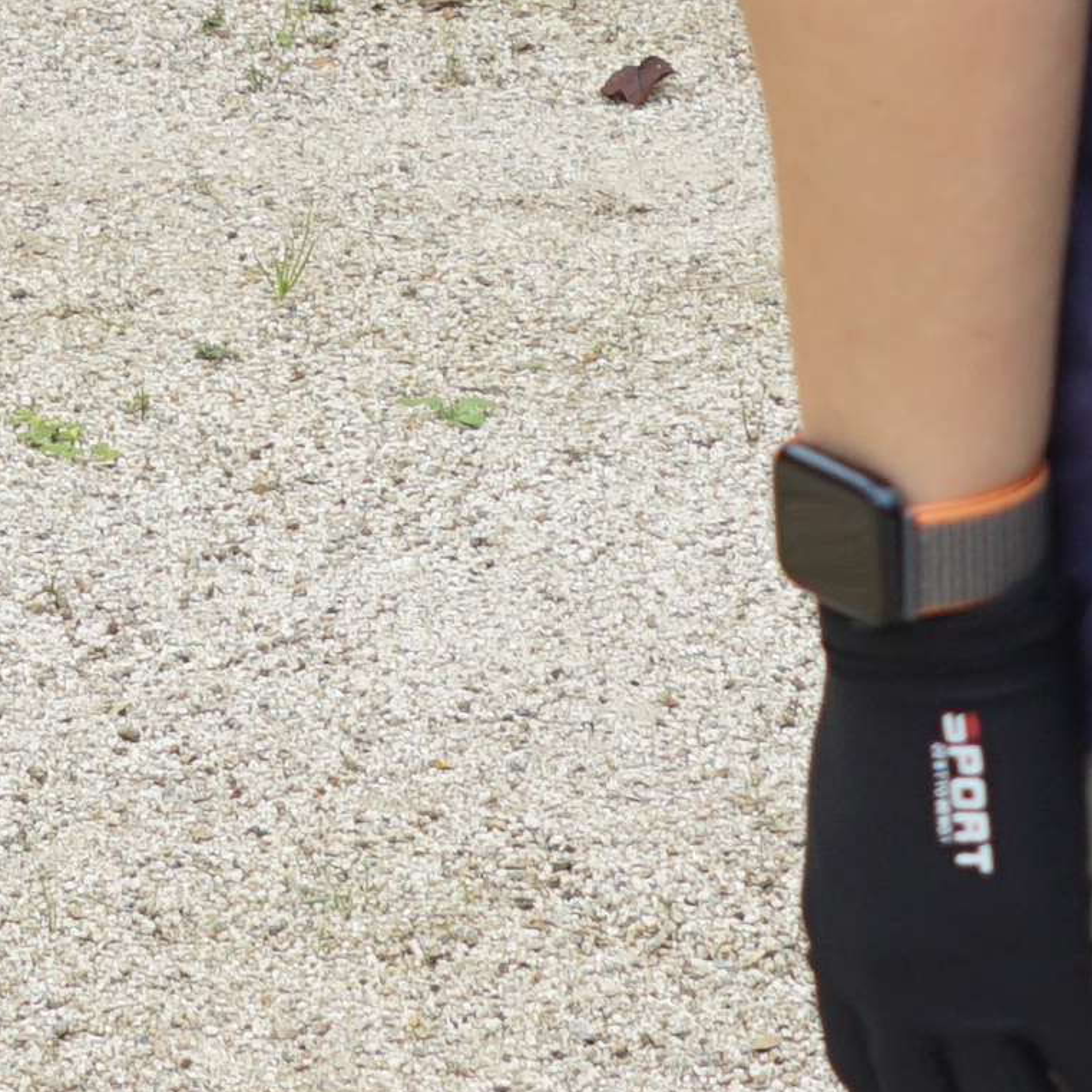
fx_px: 8601
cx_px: -406
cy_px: -1356
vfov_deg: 6.9
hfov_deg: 7.2
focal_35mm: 241
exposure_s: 1/200
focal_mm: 24
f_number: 4.5
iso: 100
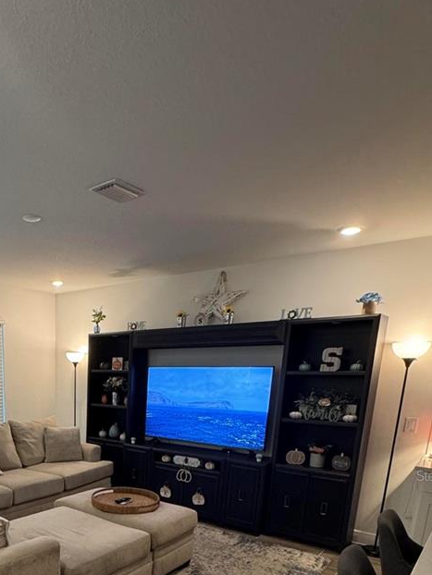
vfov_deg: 59.2
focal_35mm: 27
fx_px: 449
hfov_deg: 47.5
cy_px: 475
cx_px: 66
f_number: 2.2
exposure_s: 1/60
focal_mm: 2.22
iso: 250
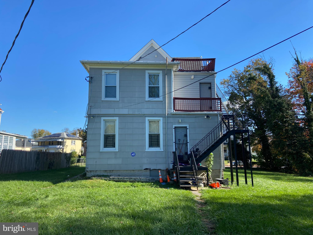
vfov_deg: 53.1
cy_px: 118
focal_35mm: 26
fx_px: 235
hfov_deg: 67.3
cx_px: 156
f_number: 1.8
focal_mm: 4.25
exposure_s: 1/1377
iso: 32
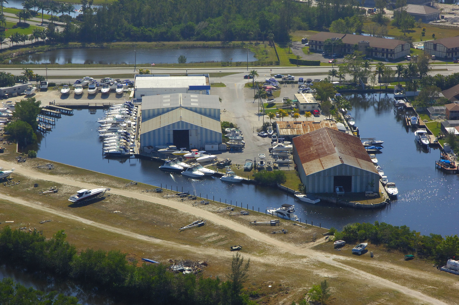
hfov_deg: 17.5
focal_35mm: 117
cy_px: 152
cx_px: 230
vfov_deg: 11.7
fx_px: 1490
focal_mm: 78
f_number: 9
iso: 400
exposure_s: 1/1000
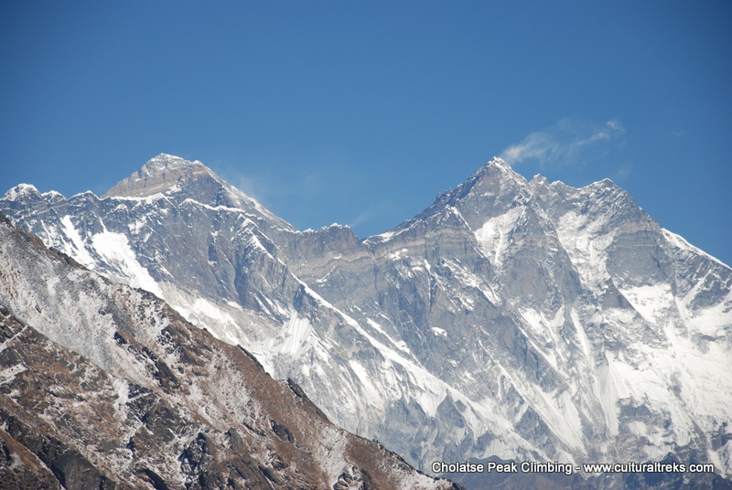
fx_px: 3207
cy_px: 245
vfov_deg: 8.7
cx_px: 366
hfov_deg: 13.0
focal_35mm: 158
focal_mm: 105
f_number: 6.3
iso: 100
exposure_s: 1/640
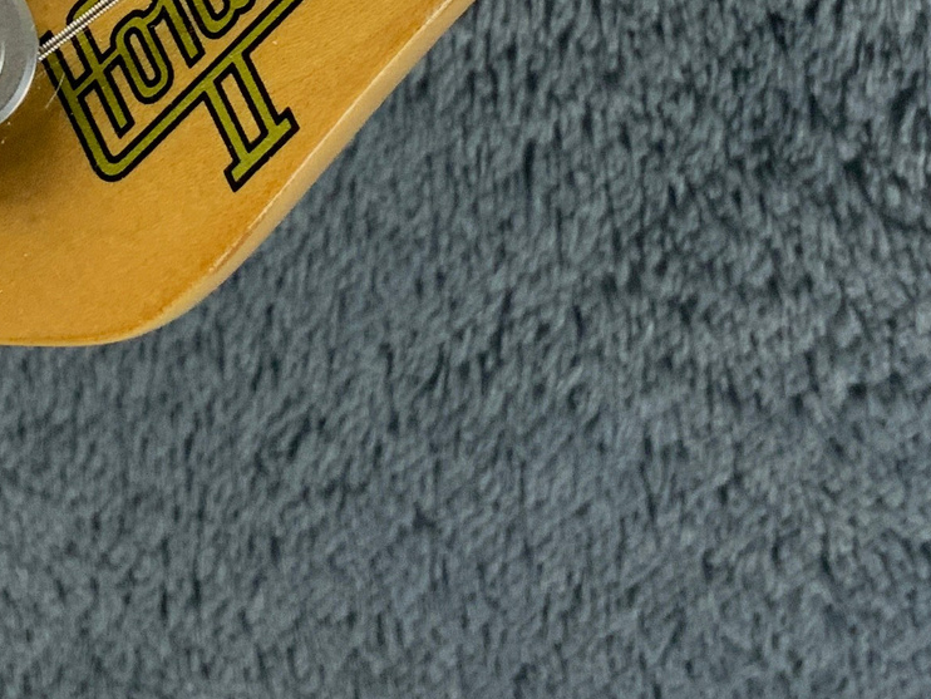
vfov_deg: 14.4
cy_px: -120
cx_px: 172
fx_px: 2690
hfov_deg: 19.4
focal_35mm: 100
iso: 50
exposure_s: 1/50
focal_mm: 3
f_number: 1.8
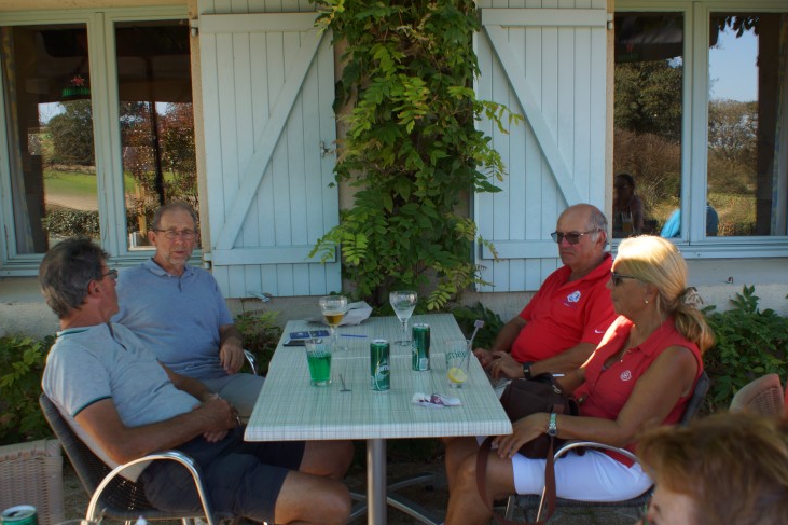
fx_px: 919
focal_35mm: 42
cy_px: 280
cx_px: 433
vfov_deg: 31.9
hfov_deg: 46.3
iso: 100
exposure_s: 1/160
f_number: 4
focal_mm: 20
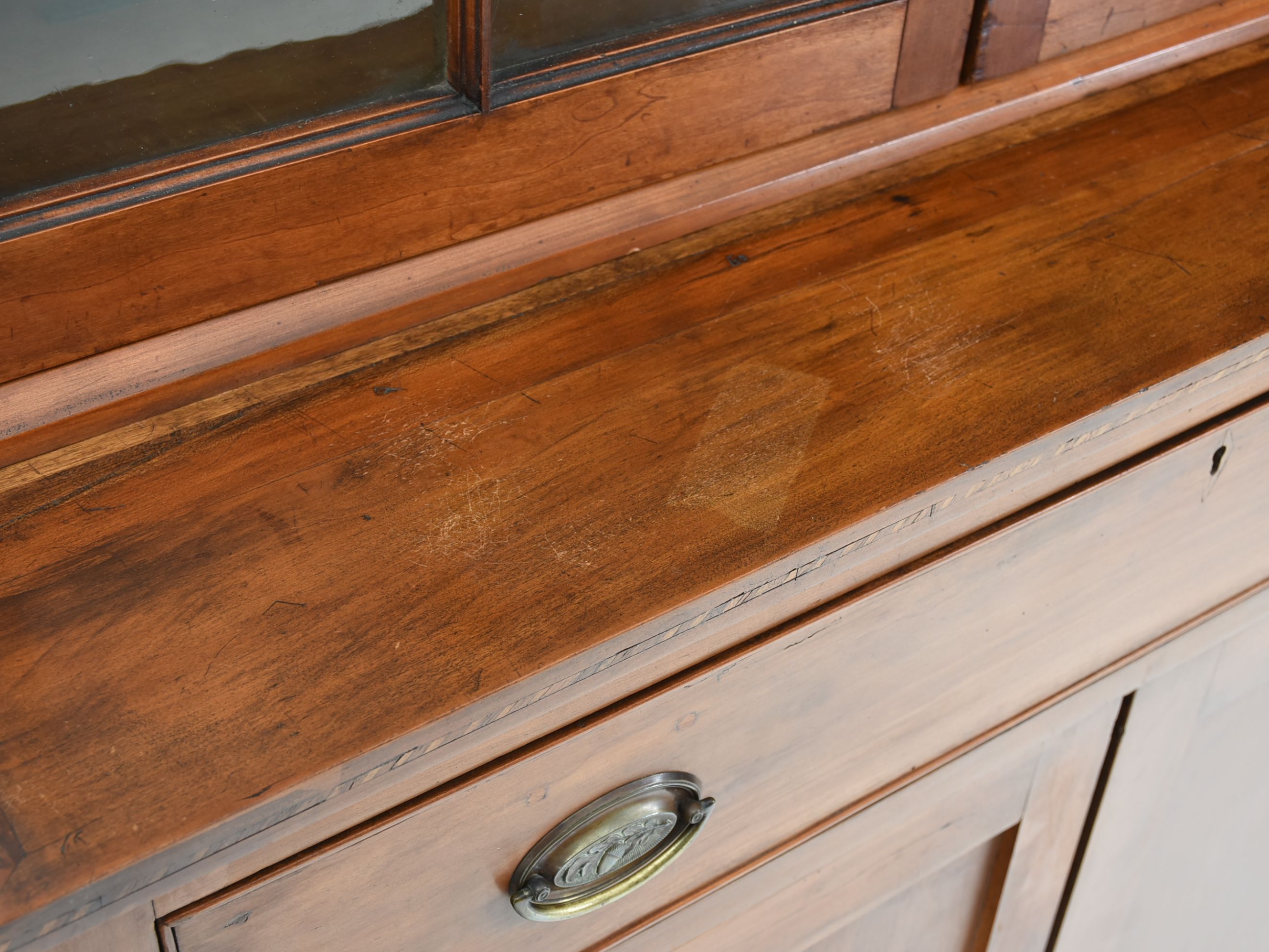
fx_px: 1906
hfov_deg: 36.8
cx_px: 616
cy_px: 476
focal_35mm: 52
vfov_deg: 28.0
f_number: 7.1
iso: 200
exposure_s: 1/80
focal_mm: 32
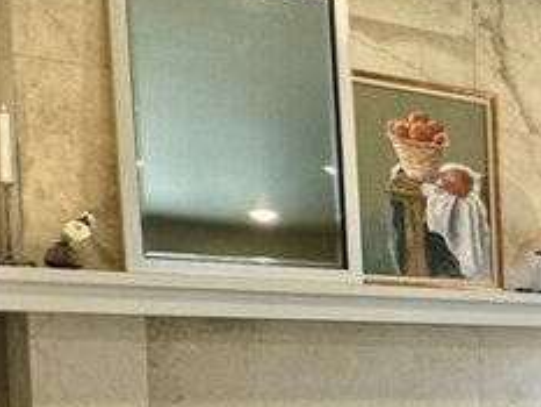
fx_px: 1313
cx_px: 980
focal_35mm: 84
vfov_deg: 16.8
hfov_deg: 18.2
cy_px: 484
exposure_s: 1/120
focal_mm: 2.22
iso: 100
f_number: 2.2
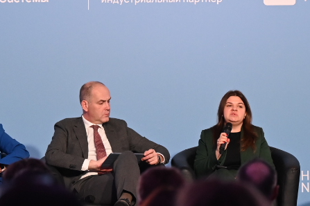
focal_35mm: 297
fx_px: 2557
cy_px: 57
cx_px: 205
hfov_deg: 6.9
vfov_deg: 4.6
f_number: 2.8
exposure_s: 1/500
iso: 2000
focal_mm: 82
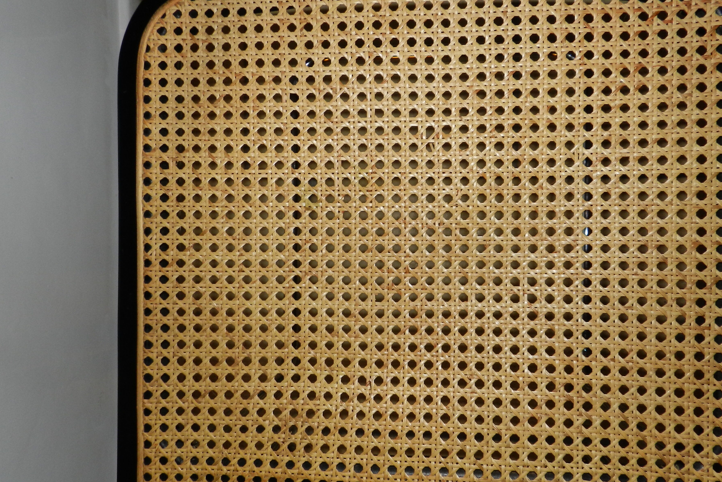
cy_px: 262
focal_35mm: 27
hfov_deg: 67.2
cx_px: 397
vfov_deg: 47.9
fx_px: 541
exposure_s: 1/60
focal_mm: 4
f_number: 3.4
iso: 200
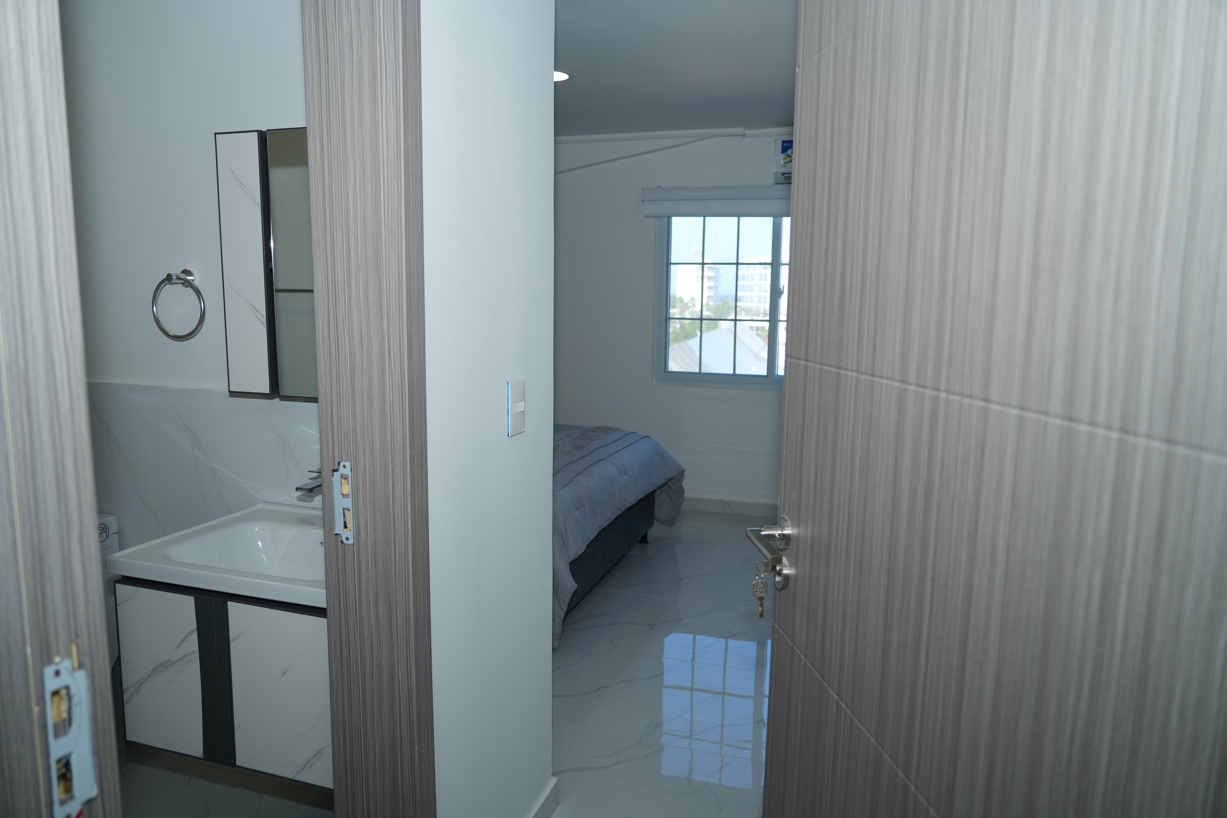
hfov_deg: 73.7
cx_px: 614
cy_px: 409
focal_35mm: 24
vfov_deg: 53.1
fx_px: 818
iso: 1000
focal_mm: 24
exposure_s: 1/3200
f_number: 4
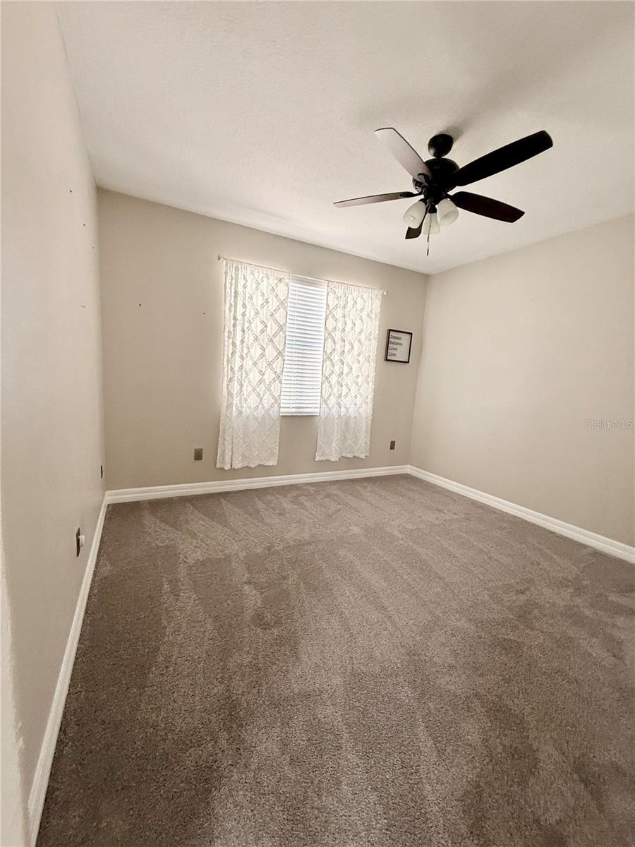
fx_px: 342
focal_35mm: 14
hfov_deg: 85.7
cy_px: 424
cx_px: 318
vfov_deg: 102.1
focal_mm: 2.22
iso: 125
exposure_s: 1/99
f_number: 2.2
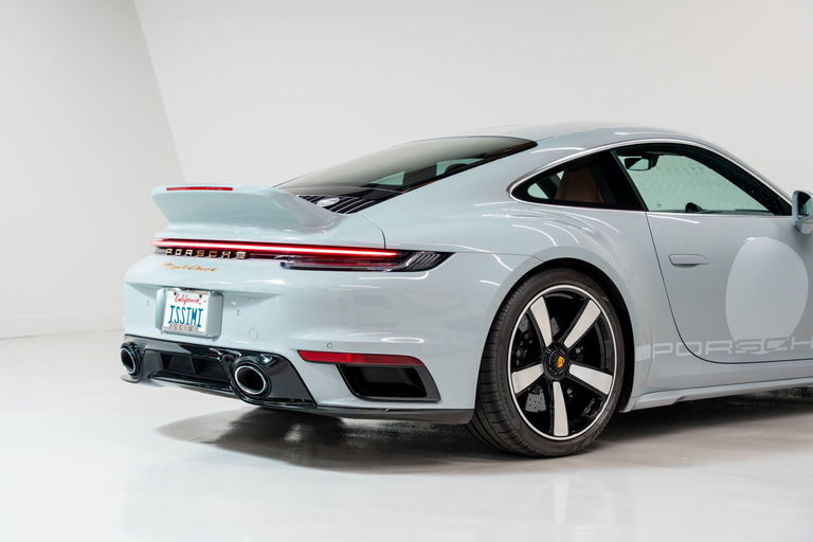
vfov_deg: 19.5
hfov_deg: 28.8
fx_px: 1581
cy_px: 271
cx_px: 406
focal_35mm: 70
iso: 400
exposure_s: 1/4
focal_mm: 70
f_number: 6.3
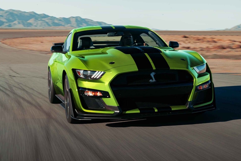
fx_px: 489
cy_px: 78
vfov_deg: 18.7
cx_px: 122
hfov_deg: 27.7
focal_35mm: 73
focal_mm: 70
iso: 250
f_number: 22
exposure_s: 1/20
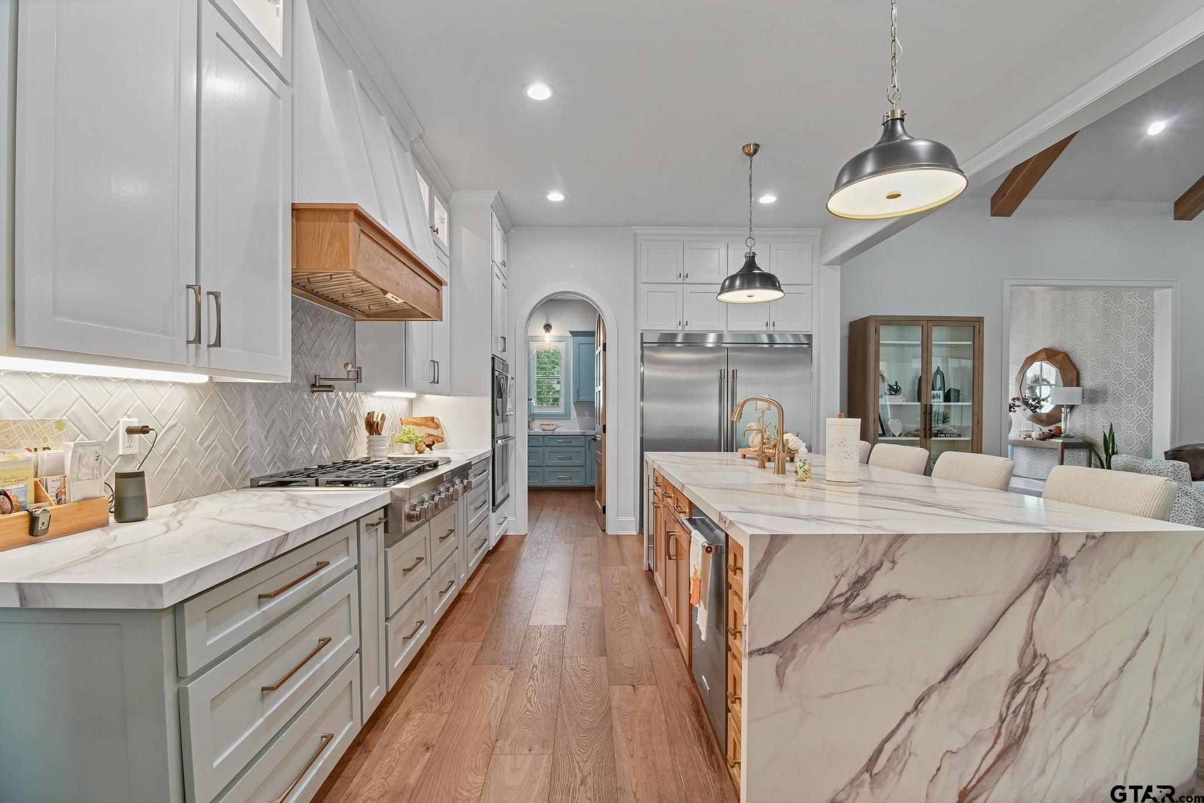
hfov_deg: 100.4
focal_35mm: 15
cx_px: 602
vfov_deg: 77.3
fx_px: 502
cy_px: 402
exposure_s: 1/4
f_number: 9
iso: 250
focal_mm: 10
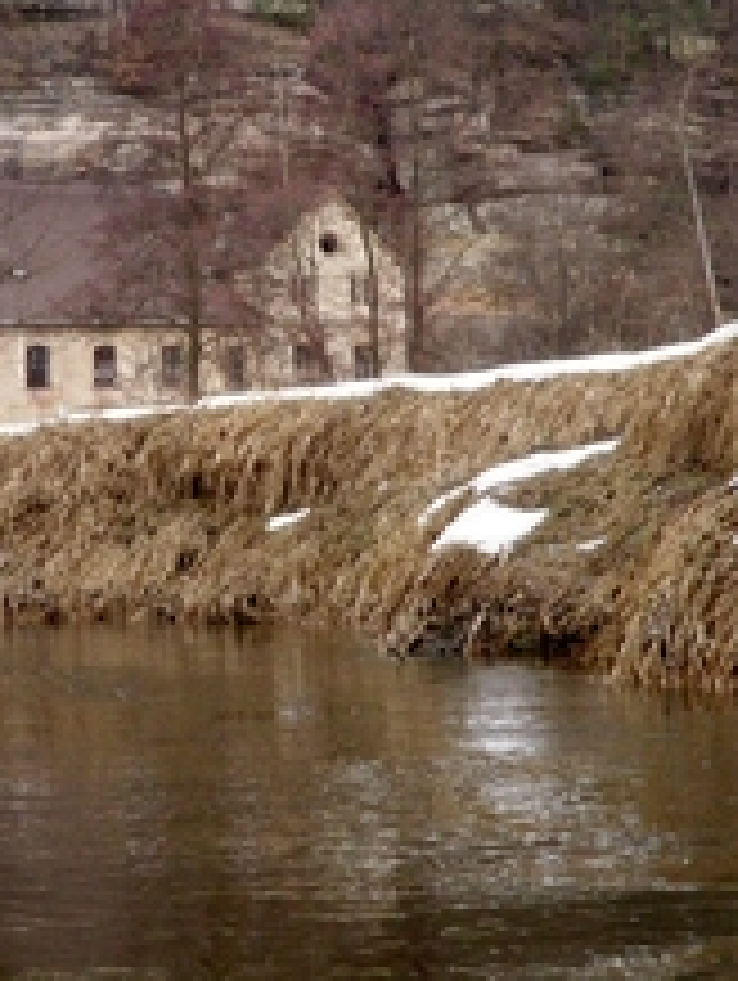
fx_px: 2326
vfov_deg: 23.7
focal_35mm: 82
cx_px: 140
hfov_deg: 17.9
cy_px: 297
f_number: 6.3
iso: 400
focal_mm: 7.57
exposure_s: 1/200
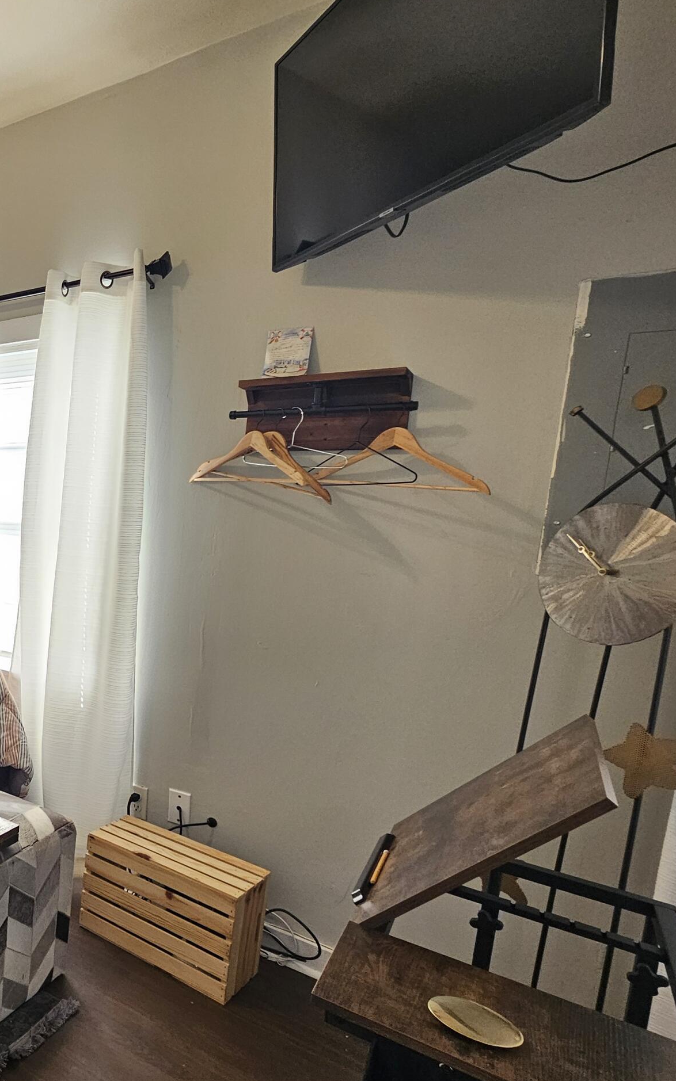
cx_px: -161
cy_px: 567
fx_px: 649
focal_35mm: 22
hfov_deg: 38.3
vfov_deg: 79.6
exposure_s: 1/60
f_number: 2.2
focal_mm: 2.2
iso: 100
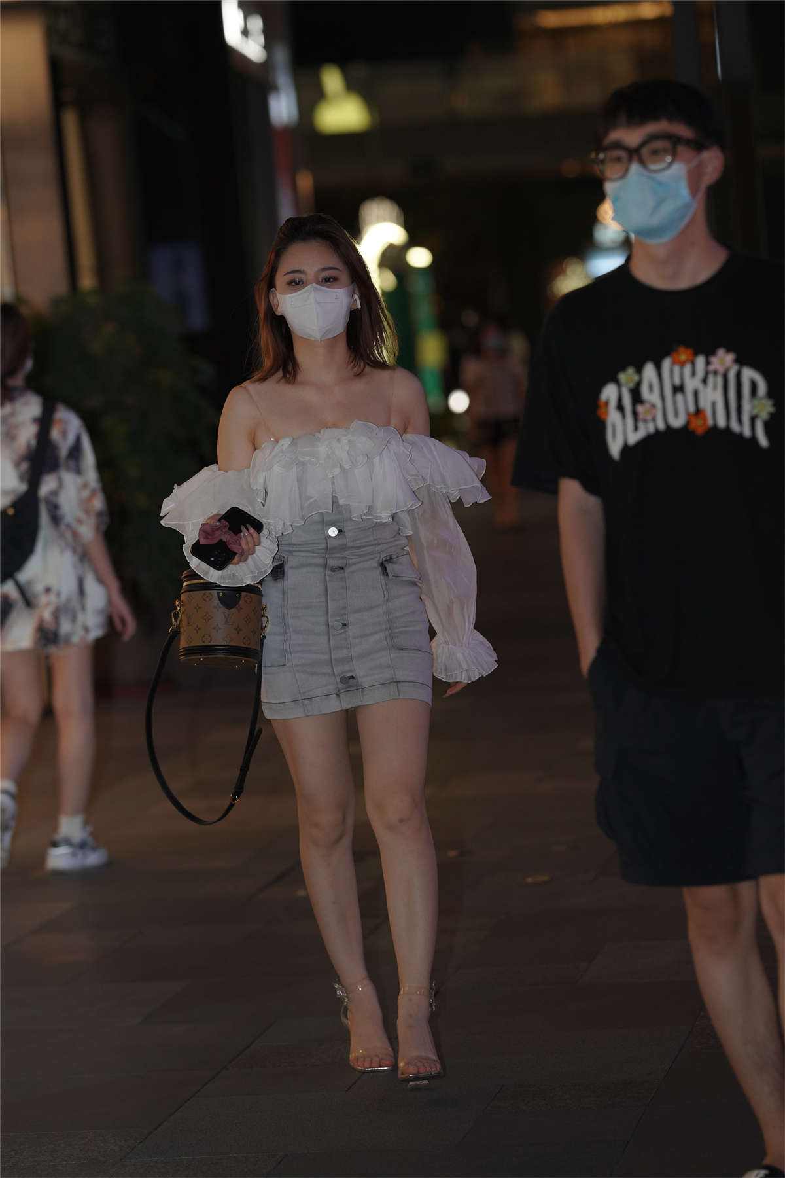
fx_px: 4415
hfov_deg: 10.2
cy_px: 589
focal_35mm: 135
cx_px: 392
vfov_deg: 15.2
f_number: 3.2
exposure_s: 1/250
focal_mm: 135
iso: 640
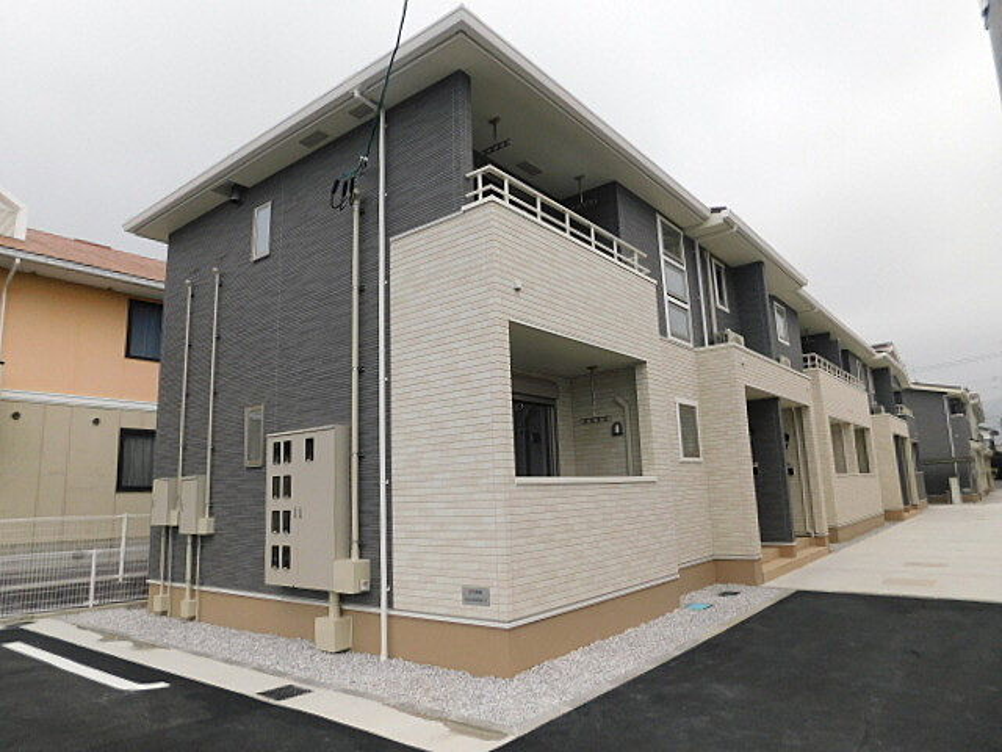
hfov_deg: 73.9
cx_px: 501
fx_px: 666
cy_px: 376
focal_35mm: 23
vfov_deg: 58.9
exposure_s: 1/500
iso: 125
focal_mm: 4
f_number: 6
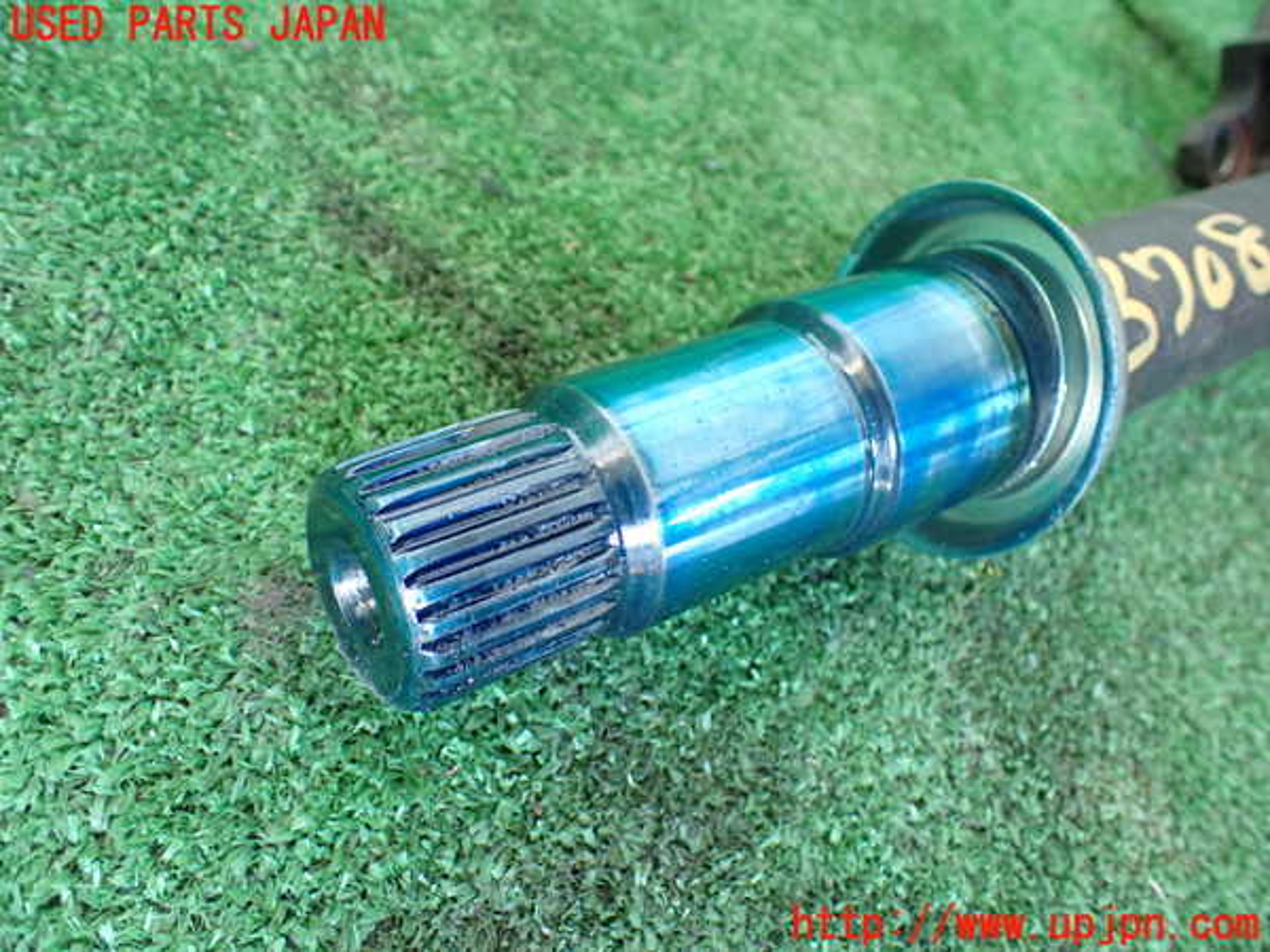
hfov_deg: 60.0
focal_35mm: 30
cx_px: 635
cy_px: 476
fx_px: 1101
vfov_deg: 46.8
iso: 800
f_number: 2.3
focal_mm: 5.4
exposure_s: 1/30
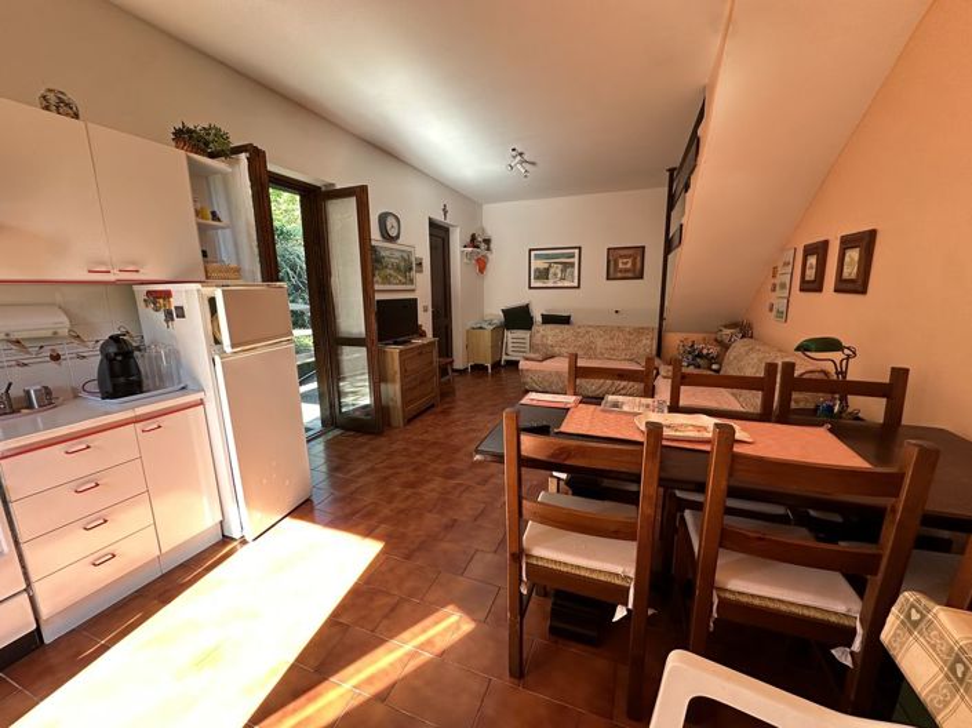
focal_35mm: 14
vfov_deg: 85.6
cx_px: 486
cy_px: 364
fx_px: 393
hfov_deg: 102.1
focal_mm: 2.22
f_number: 2.2
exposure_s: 1/99
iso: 200
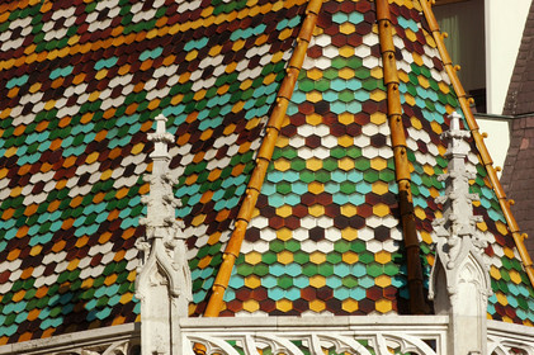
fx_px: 4446
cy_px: 178
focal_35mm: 300
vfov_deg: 4.6
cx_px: 267
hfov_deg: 6.9
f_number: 8
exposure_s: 1/640
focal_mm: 200
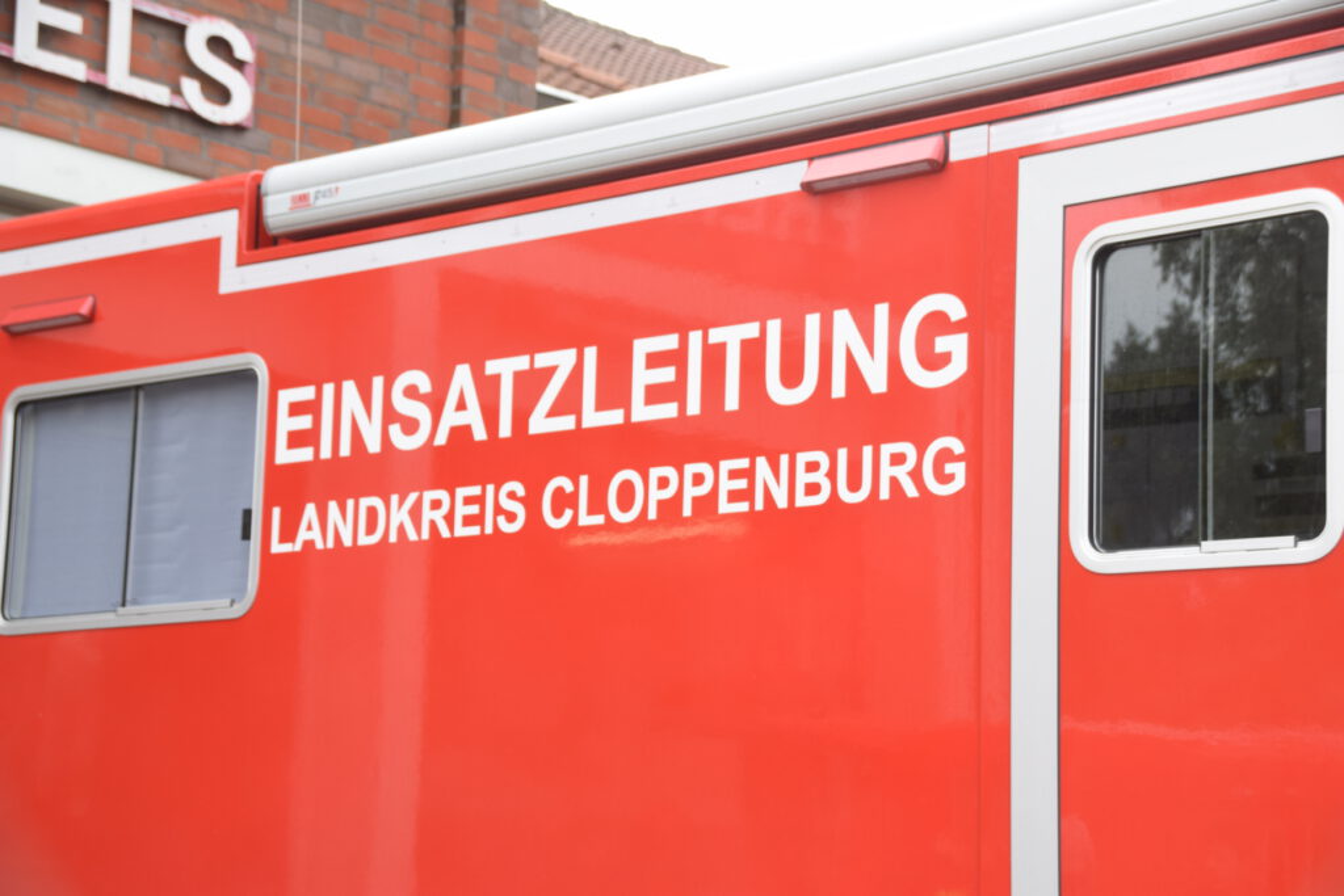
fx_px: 2912
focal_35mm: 78
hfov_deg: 26.0
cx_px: 672
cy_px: 448
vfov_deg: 17.5
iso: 400
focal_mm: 52
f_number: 7.1
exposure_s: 1/200
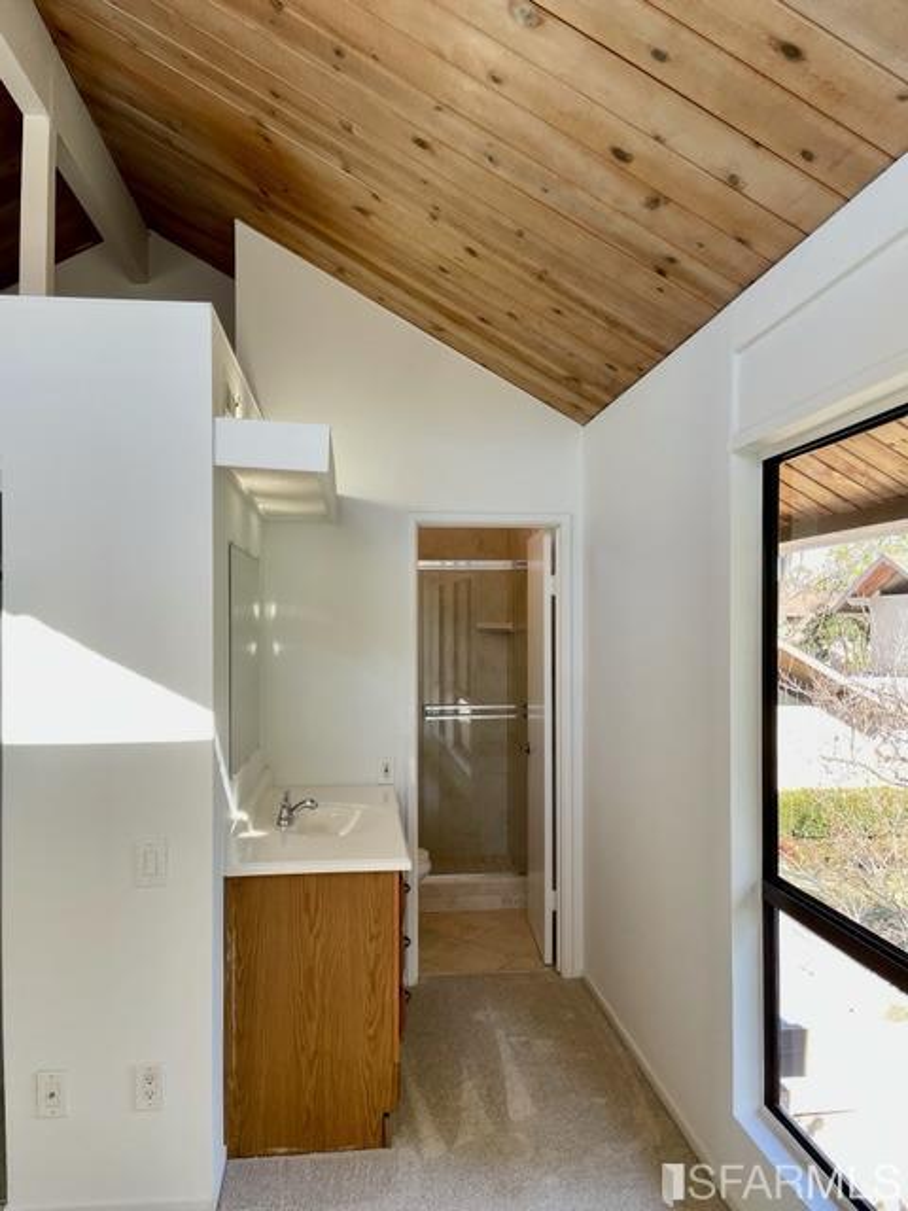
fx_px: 909
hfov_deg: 53.1
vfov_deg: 67.3
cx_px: 454
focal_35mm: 26
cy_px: 606
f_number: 1.6
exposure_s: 1/121
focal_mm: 4.2
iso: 32
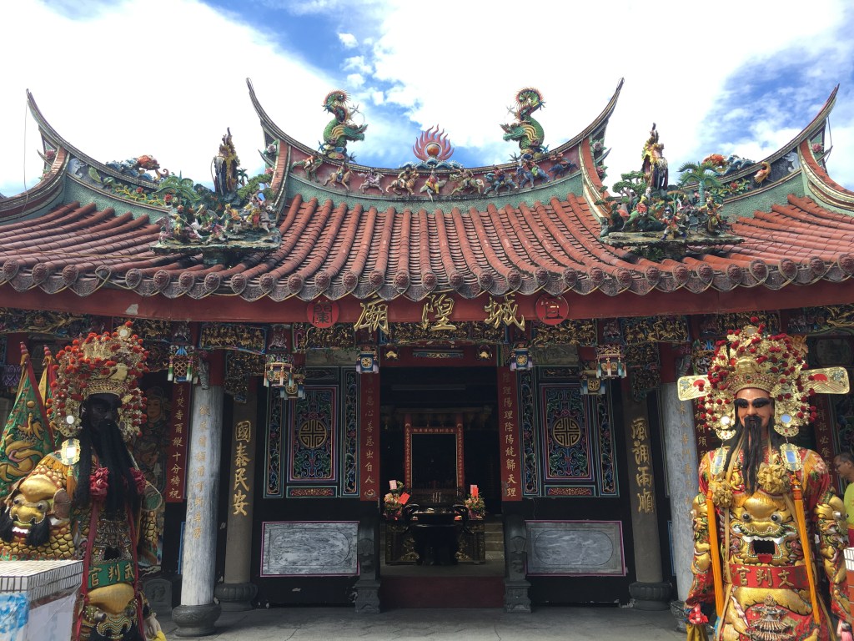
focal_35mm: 29
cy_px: 320
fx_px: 715
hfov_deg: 61.7
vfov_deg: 48.2
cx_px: 427
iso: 25
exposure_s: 1/561
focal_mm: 4.15
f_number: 2.2
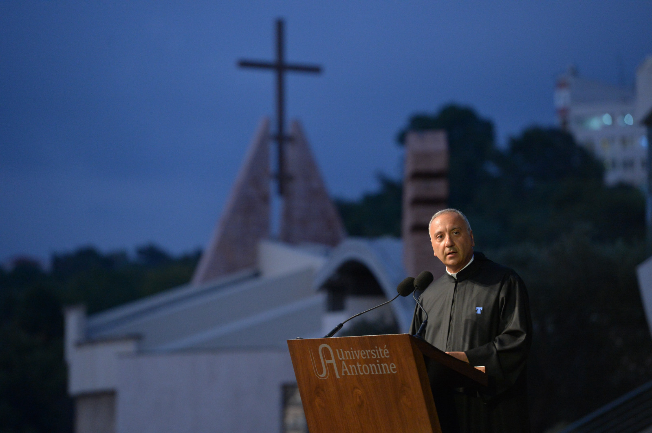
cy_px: 216
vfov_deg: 7.2
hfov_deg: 10.8
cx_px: 326
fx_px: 3438
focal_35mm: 190
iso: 5000
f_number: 3.5
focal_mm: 190
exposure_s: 1/320
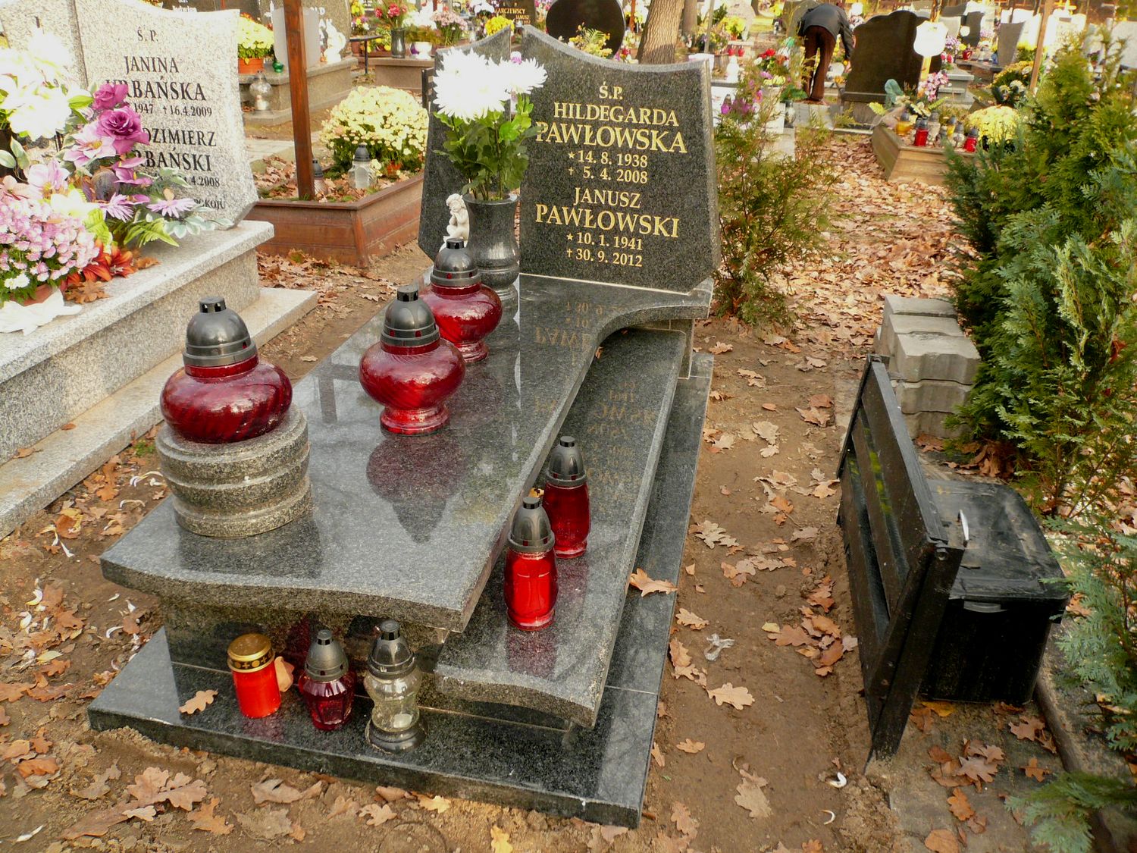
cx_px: 568
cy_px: 426
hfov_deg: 63.4
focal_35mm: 28
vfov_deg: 49.7
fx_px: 920
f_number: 2.8
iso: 100
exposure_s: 1/80
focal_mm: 4.6
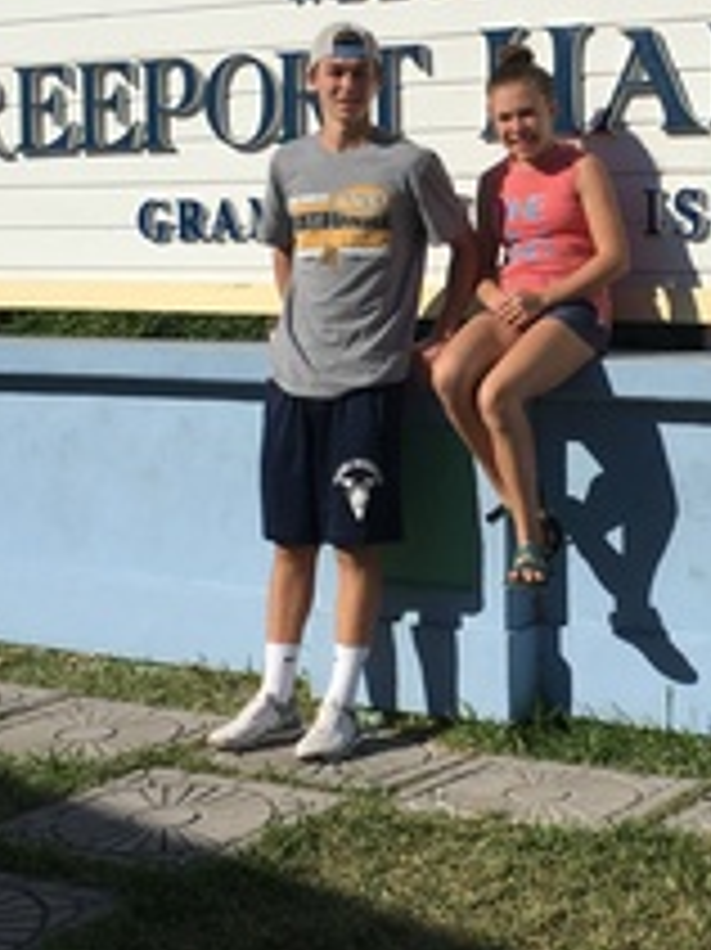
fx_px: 1809
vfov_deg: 29.3
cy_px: 392
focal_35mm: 66
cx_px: 562
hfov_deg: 22.0
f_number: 2.2
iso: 25
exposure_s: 1/3846
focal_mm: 4.15
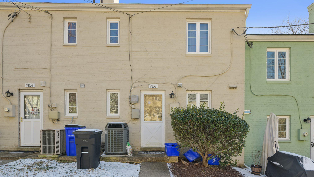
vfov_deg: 58.3
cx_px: 156
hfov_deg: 89.6
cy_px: 88
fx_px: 158
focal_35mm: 19
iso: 100
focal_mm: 18
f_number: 8
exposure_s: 1/80
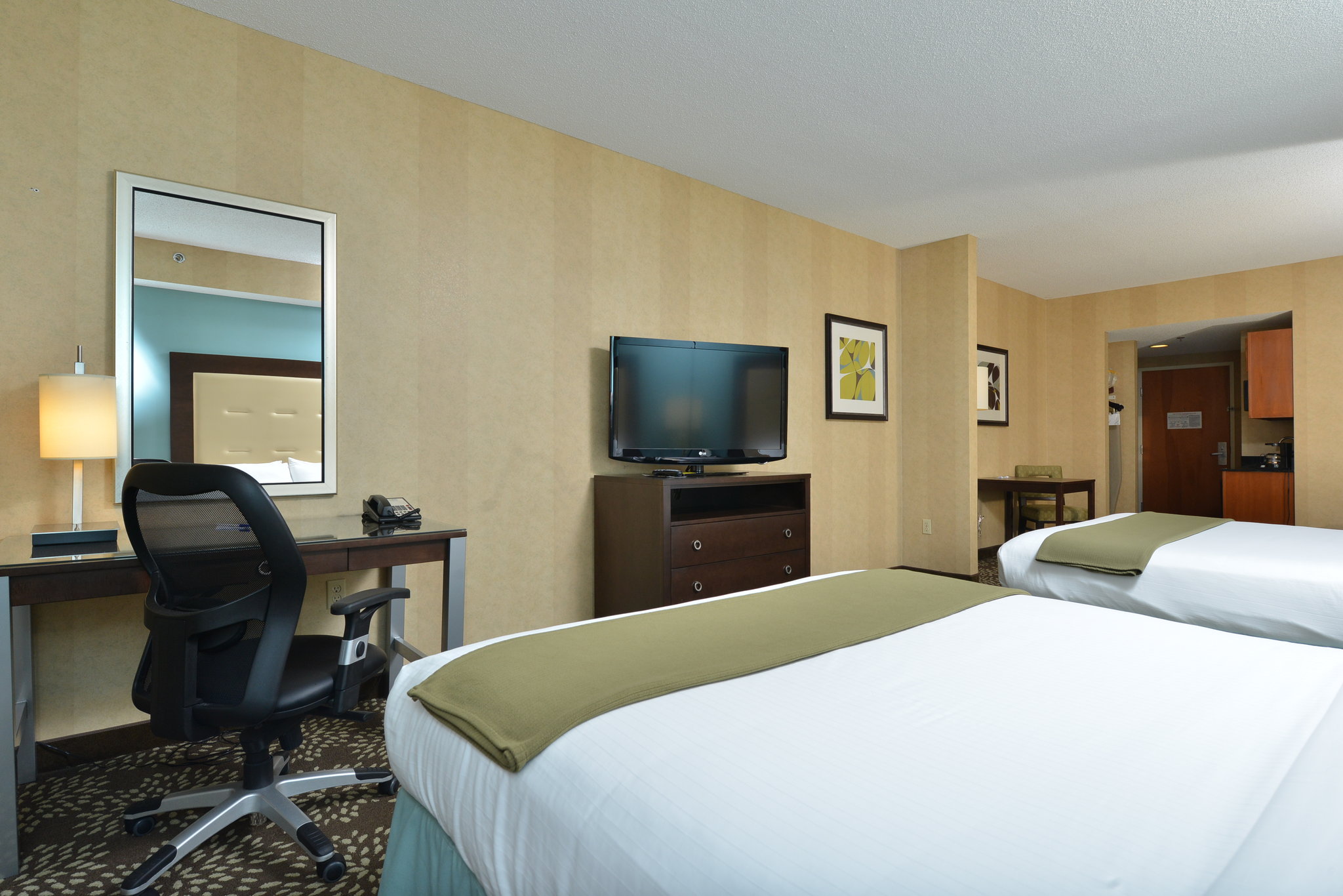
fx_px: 709
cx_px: 672
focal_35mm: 19
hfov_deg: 86.9
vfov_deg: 64.6
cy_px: 448
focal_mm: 19
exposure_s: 1/200
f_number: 10
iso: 500
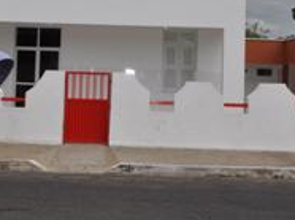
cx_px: 122
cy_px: 27
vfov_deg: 10.6
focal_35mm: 139
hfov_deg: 14.2
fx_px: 1183
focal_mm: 40
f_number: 22
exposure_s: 1/200
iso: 200
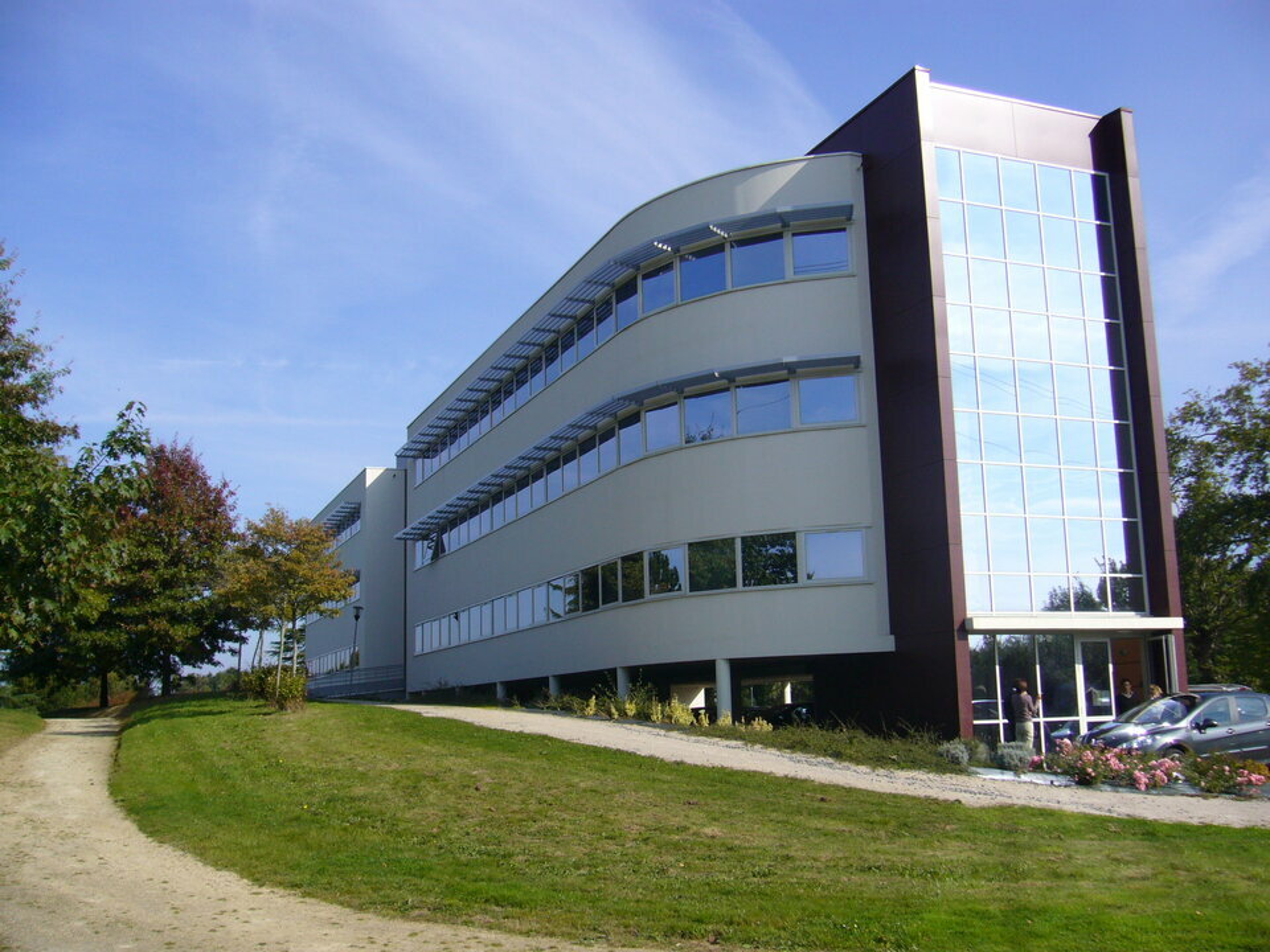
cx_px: 635
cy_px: 476
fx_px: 1284
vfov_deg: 40.7
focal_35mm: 35
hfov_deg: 52.6
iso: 80
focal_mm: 5.8
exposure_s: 1/400
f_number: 5.6
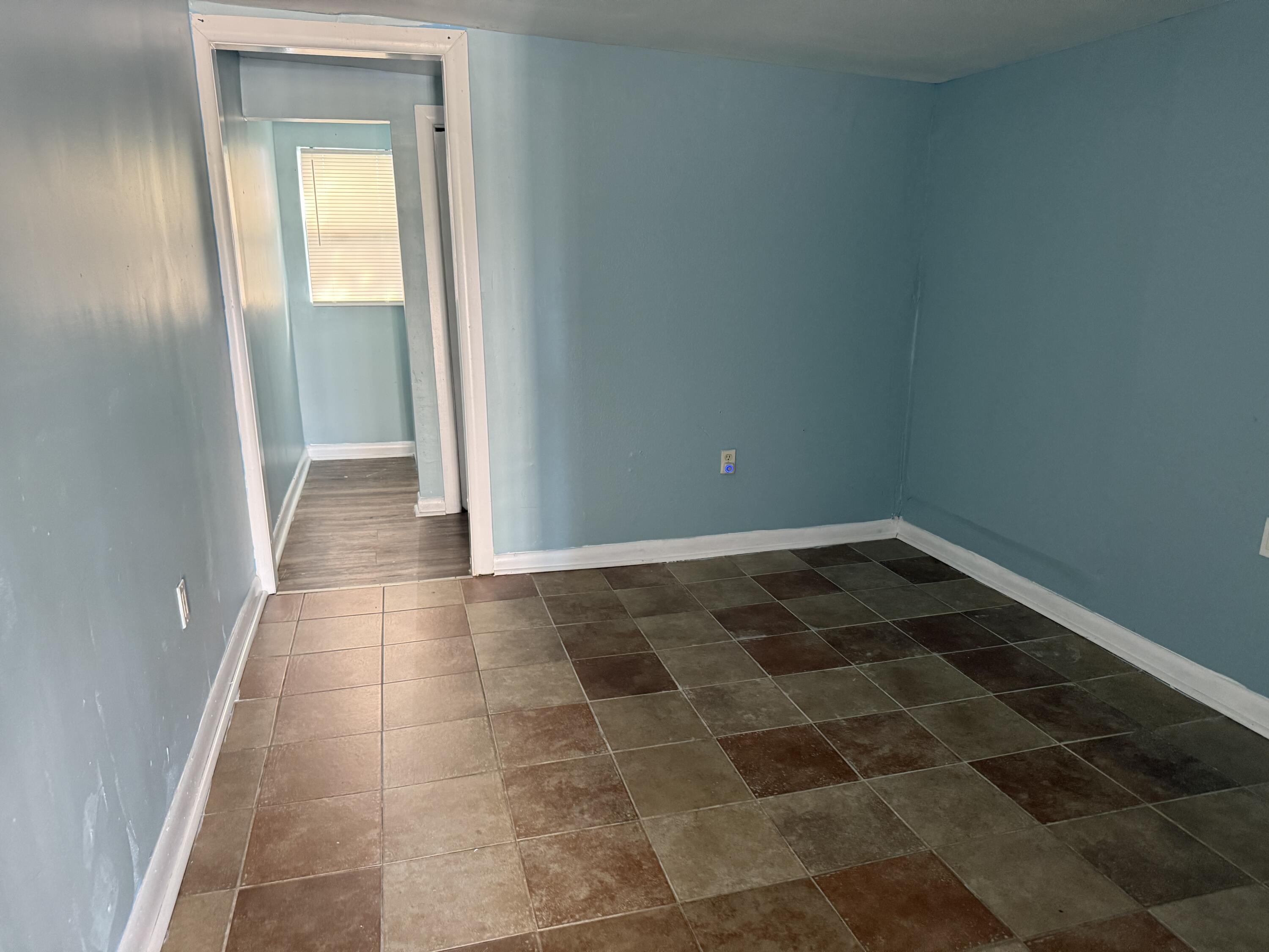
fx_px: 880
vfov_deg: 56.8
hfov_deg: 71.6
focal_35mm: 24
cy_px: 476
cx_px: 634
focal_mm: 6.76
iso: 400
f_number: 1.78
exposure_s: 1/60
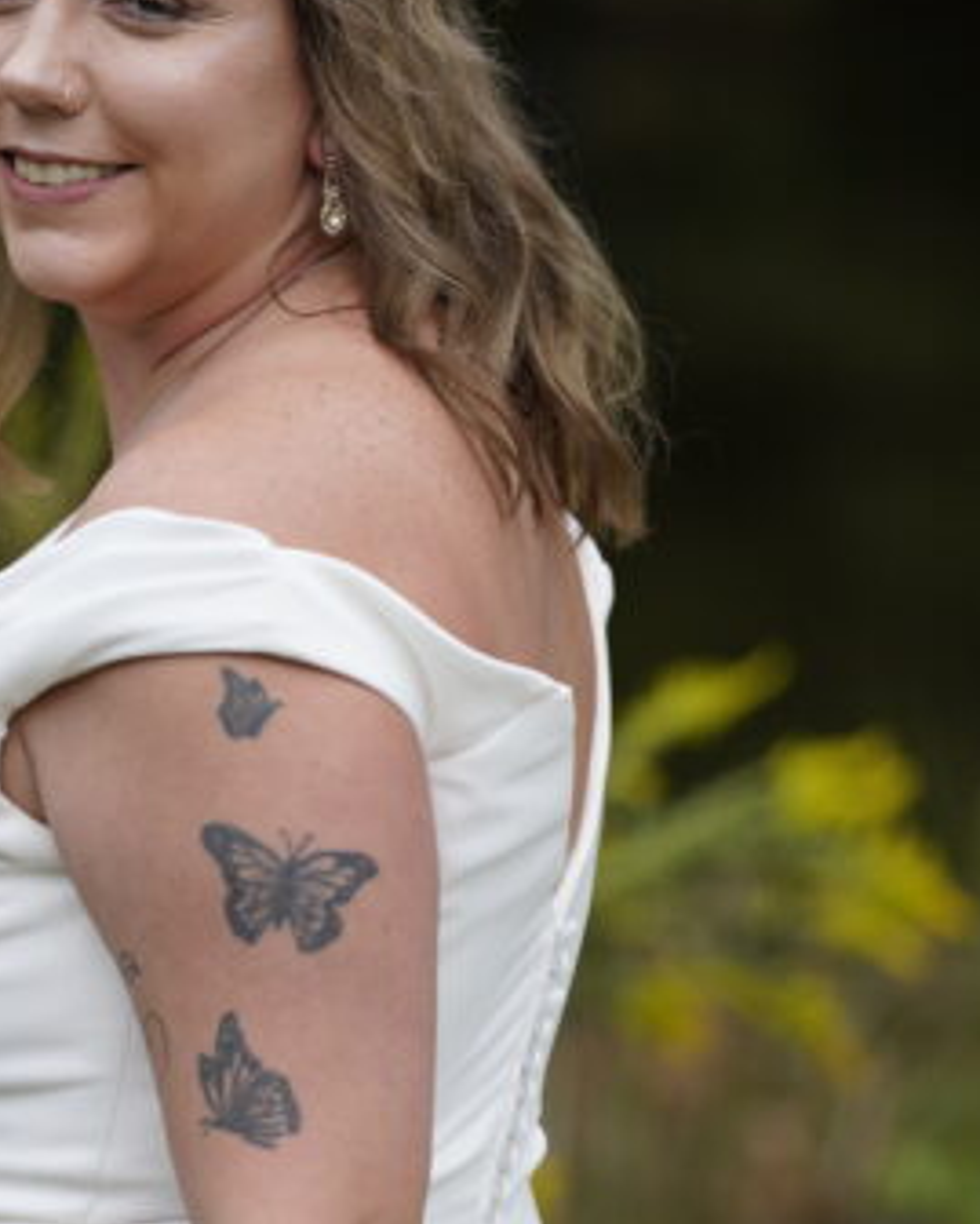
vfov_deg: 6.4
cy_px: 994
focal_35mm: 302
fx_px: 10944
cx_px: 128
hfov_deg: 5.1
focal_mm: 135
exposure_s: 1/800
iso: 100
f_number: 2.5
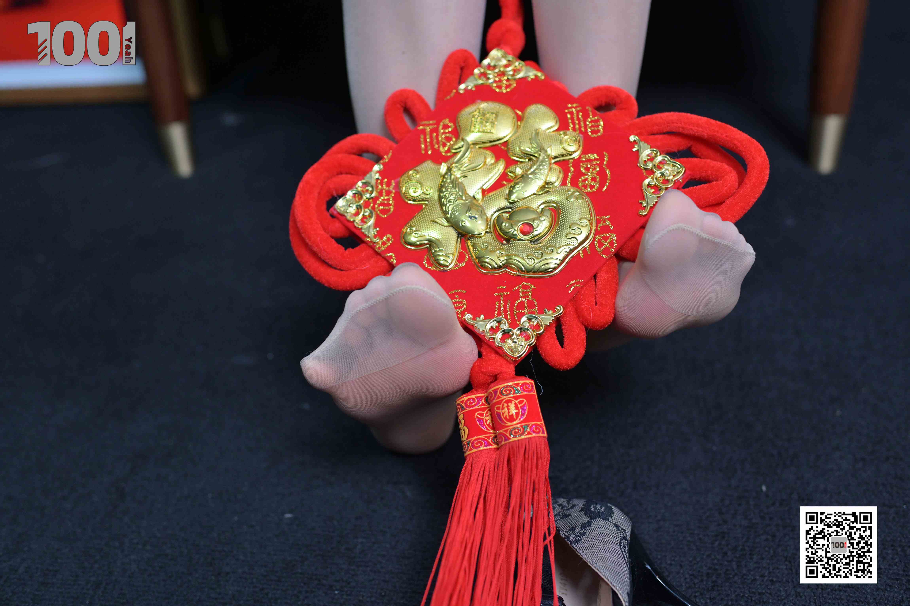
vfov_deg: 37.9
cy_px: 303
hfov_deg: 54.4
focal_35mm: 35
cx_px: 455
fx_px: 885
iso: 800
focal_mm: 35
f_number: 3.5
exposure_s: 1/160
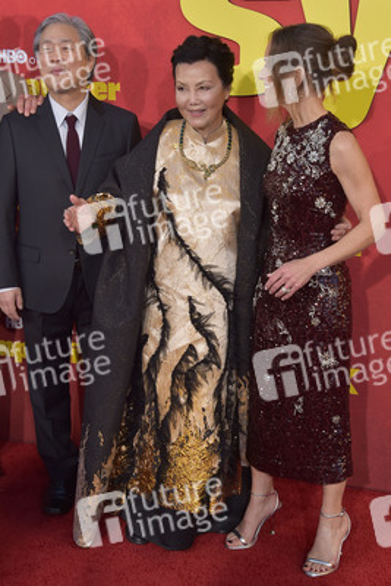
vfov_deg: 41.1
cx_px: 196
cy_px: 293
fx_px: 781
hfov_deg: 28.1
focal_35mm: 48
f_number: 6.3
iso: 1250
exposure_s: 1/1250
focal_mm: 48
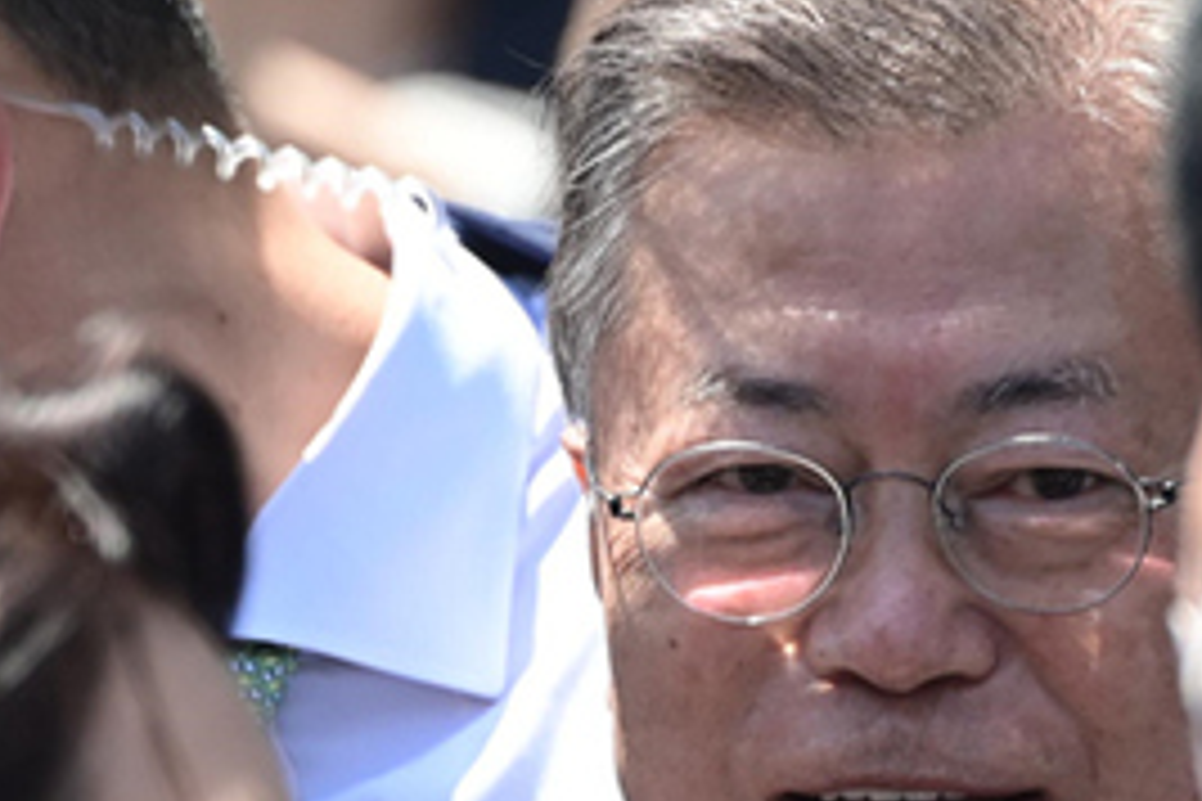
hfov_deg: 2.2
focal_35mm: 959
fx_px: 32017
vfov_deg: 1.4
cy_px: 691
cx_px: 648
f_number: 6.3
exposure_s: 1/500
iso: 500
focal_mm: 400
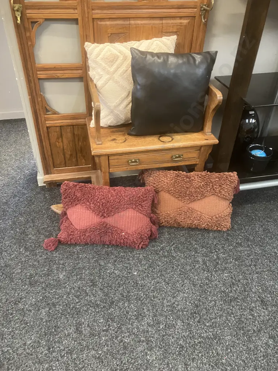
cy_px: 186
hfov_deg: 49.7
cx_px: 139
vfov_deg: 63.4
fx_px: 300
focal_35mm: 28
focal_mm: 3.99
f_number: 1.8
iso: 400
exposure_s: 1/33
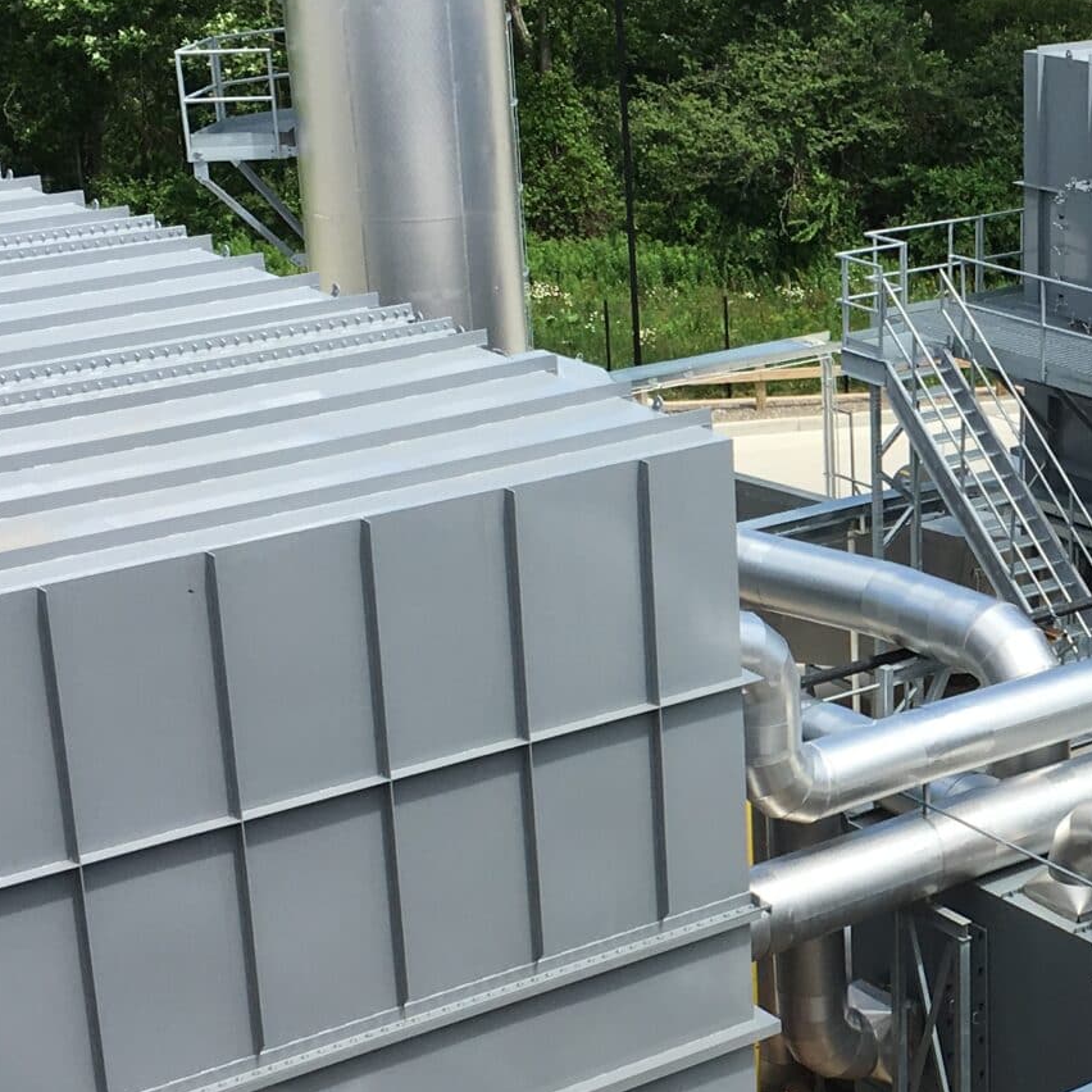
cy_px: 665
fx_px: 2748
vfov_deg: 22.4
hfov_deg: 21.8
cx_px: 1057
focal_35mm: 77
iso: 25
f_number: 2.2
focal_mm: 4.15
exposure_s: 1/1538
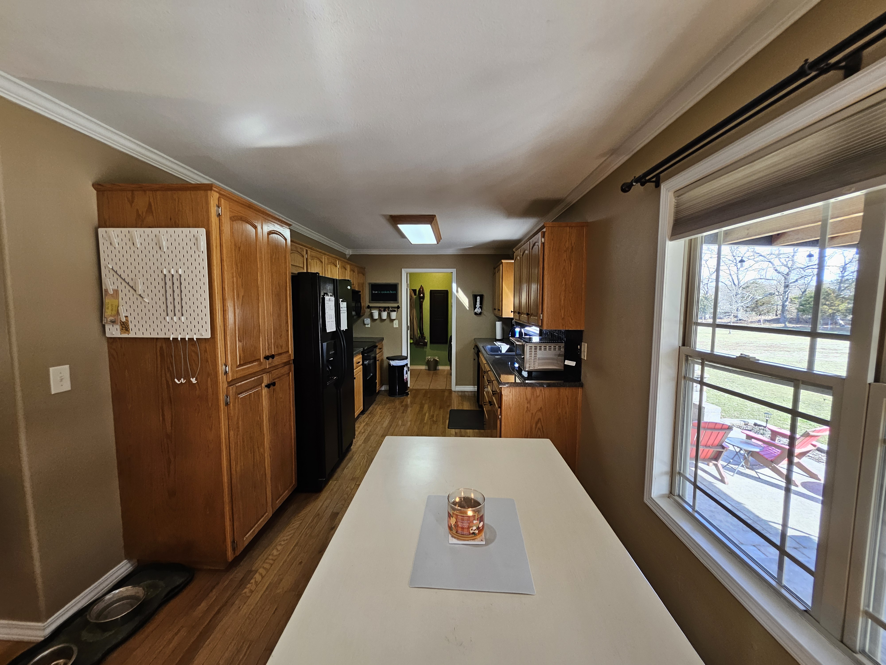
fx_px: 333
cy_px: 332
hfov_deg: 106.2
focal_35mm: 13
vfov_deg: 89.9
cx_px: 443
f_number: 2.2
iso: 100
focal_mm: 1.74
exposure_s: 1/60
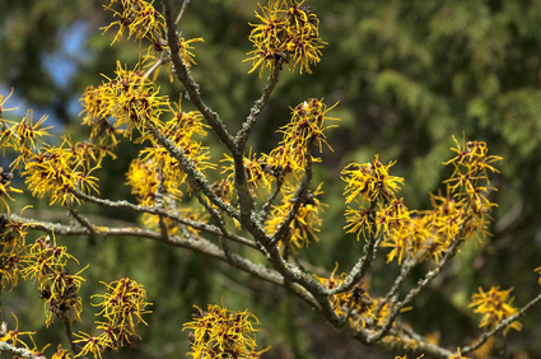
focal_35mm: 158
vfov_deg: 8.7
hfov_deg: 13.1
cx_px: 270
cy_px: 180
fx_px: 2363
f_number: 7.1
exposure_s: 1/640
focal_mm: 105
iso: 200
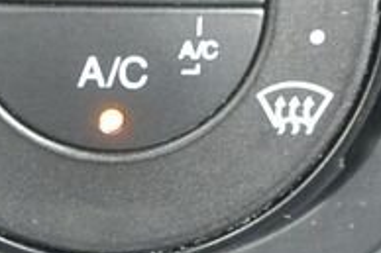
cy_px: 260
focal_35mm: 153
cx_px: 134
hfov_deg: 13.4
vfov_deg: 8.9
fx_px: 1618
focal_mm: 11
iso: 800
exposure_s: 1/30
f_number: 3.5
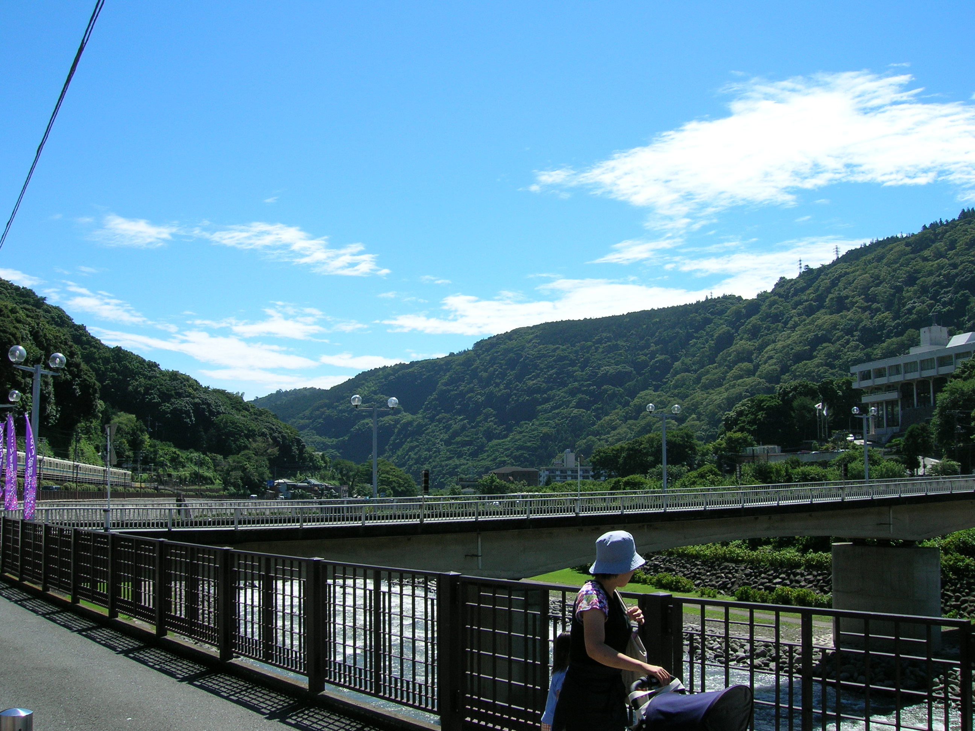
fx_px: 958
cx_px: 488
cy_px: 366
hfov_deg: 54.0
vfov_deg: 41.8
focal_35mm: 34
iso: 50
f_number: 4.9
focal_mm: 5.7
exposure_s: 1/392
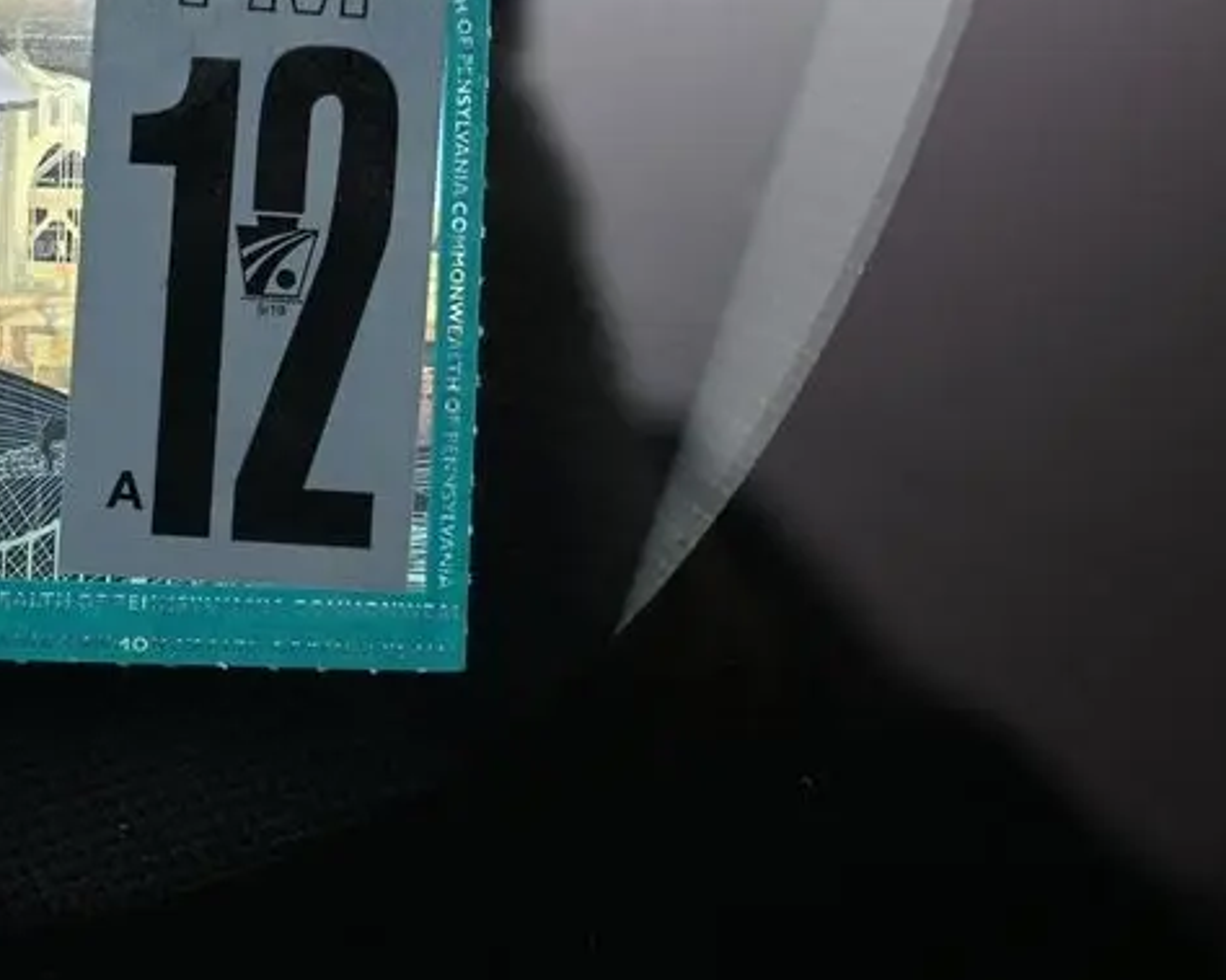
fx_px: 2758
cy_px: 216
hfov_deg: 23.7
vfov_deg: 20.0
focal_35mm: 76
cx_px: -70
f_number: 4.2
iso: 280
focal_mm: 25
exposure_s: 1/250
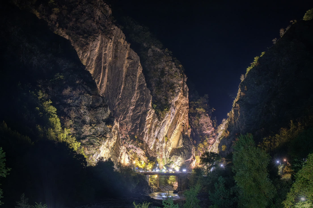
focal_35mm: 75
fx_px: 652
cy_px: 104
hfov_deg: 27.0
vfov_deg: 18.2
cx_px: 156
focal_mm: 50
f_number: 9
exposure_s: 28
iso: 500
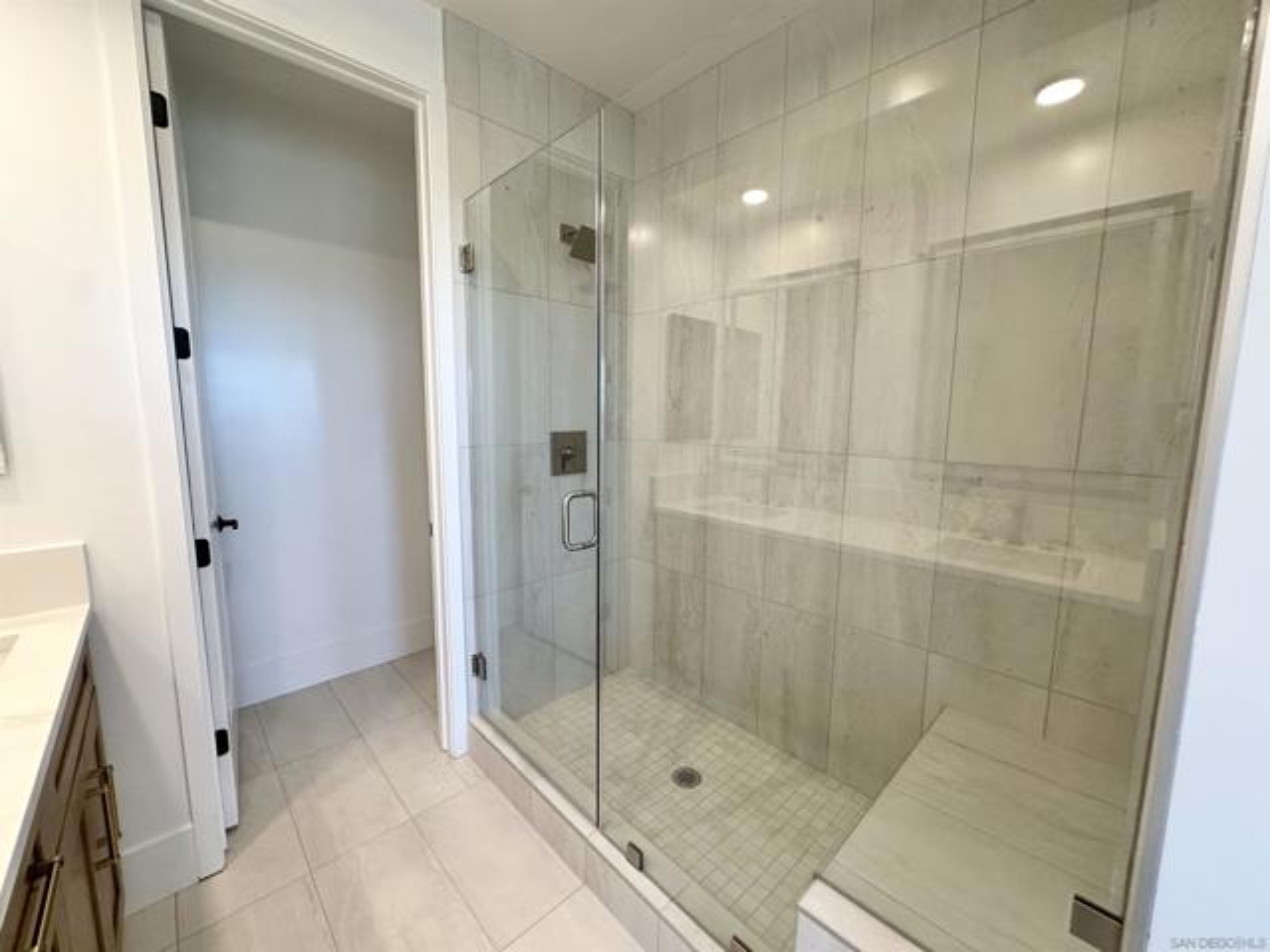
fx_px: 514
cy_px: 476
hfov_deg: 102.1
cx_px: 635
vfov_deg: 85.7
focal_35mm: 14
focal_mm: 2.22
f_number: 2.2
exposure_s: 1/120
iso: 200
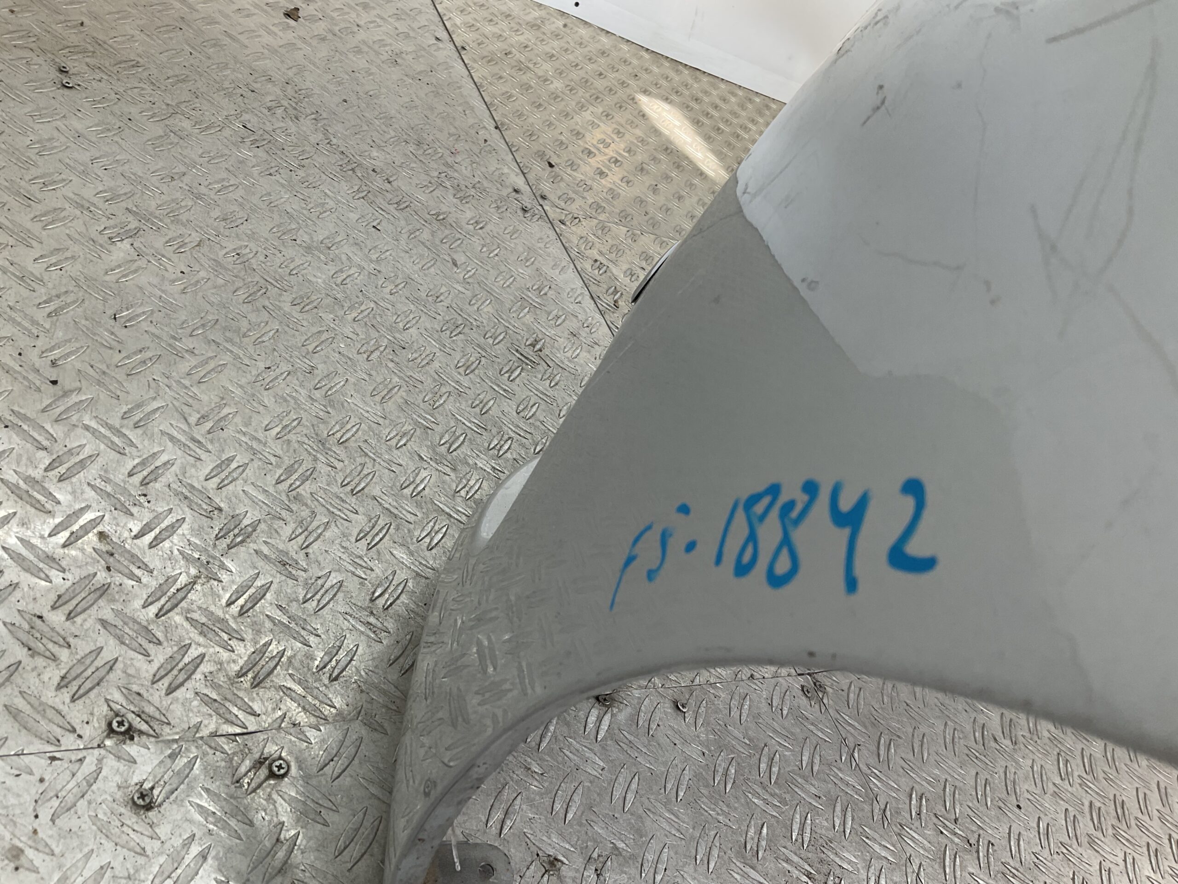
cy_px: 442
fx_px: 987
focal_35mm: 29
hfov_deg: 61.7
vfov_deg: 48.2
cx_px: 589
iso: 20
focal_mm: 3
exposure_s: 1/120
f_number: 1.8
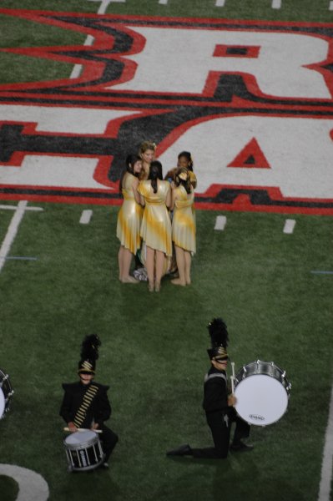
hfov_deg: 4.6
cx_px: 166
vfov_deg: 6.9
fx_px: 4169
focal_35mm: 300
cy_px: 250
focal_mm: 200
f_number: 2.8
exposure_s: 1/80
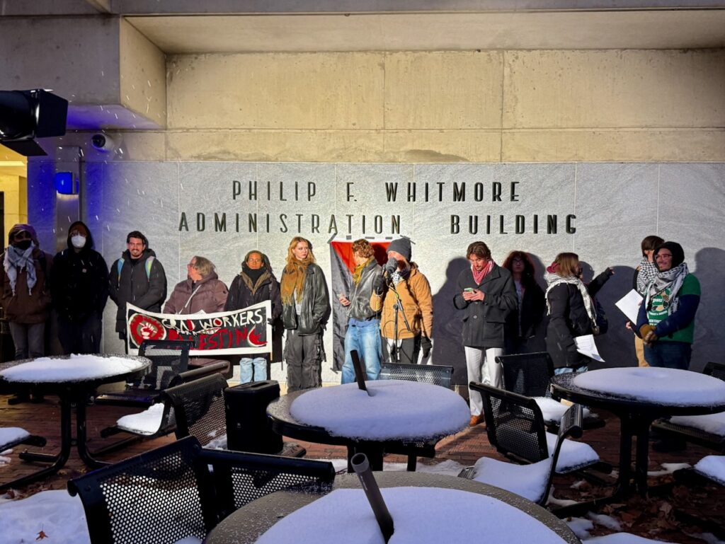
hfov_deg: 71.6
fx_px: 503
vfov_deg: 56.9
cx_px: 362
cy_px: 272
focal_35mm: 24
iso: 200
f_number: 1.78
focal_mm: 6.76
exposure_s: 1/78
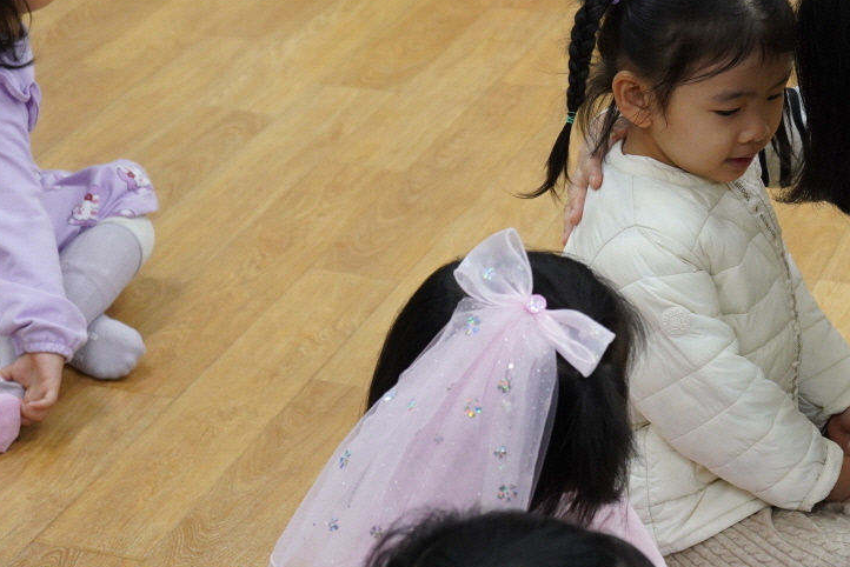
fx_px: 2551
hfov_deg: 18.6
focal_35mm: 108
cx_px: 758
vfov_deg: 12.7
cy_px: 154
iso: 2500
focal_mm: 60
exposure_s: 1/125
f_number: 5.6
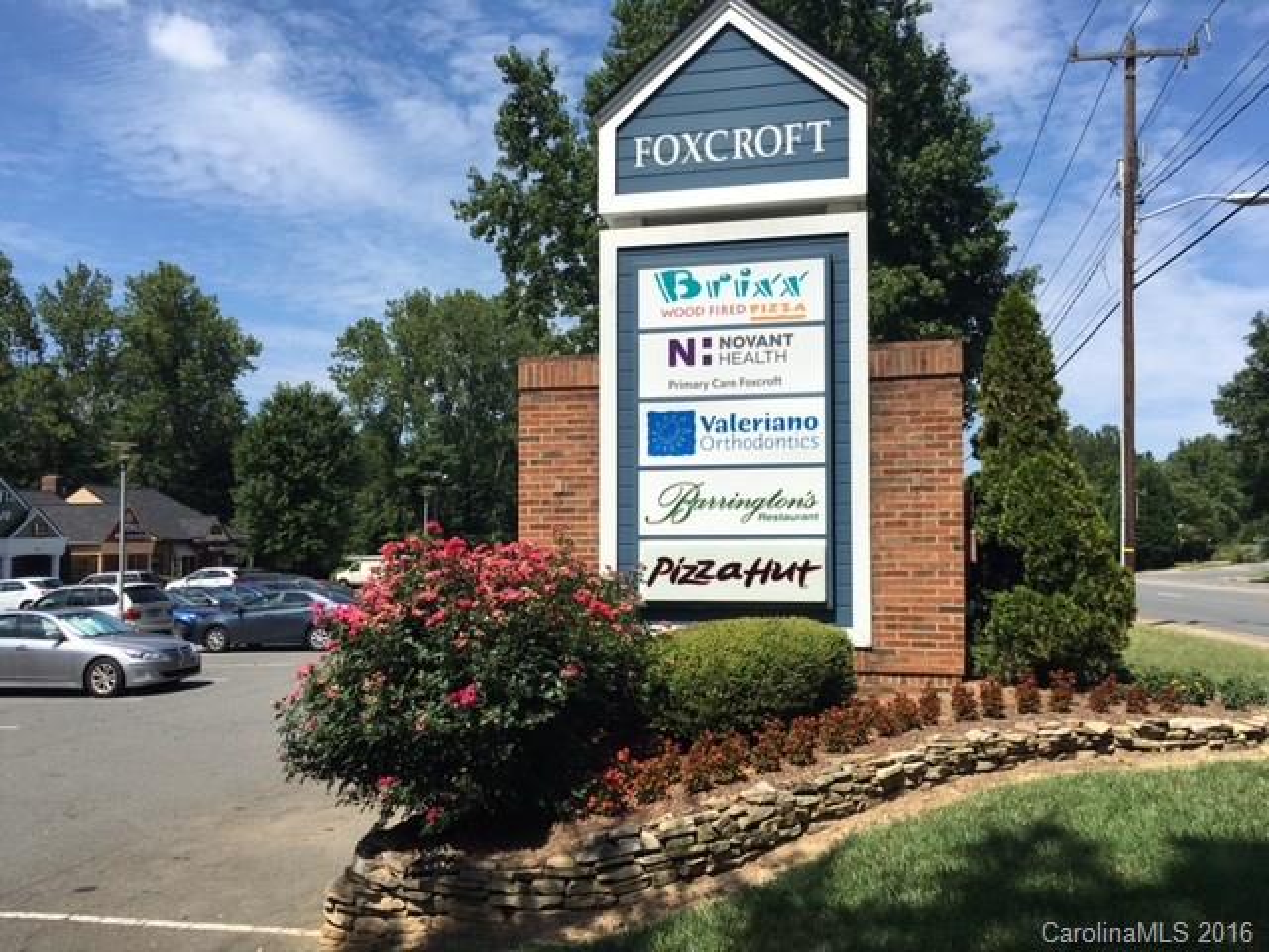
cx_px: 634
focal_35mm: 29
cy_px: 476
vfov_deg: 48.2
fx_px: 1063
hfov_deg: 61.7
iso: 25
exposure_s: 1/2079
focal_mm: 4.15
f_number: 2.2
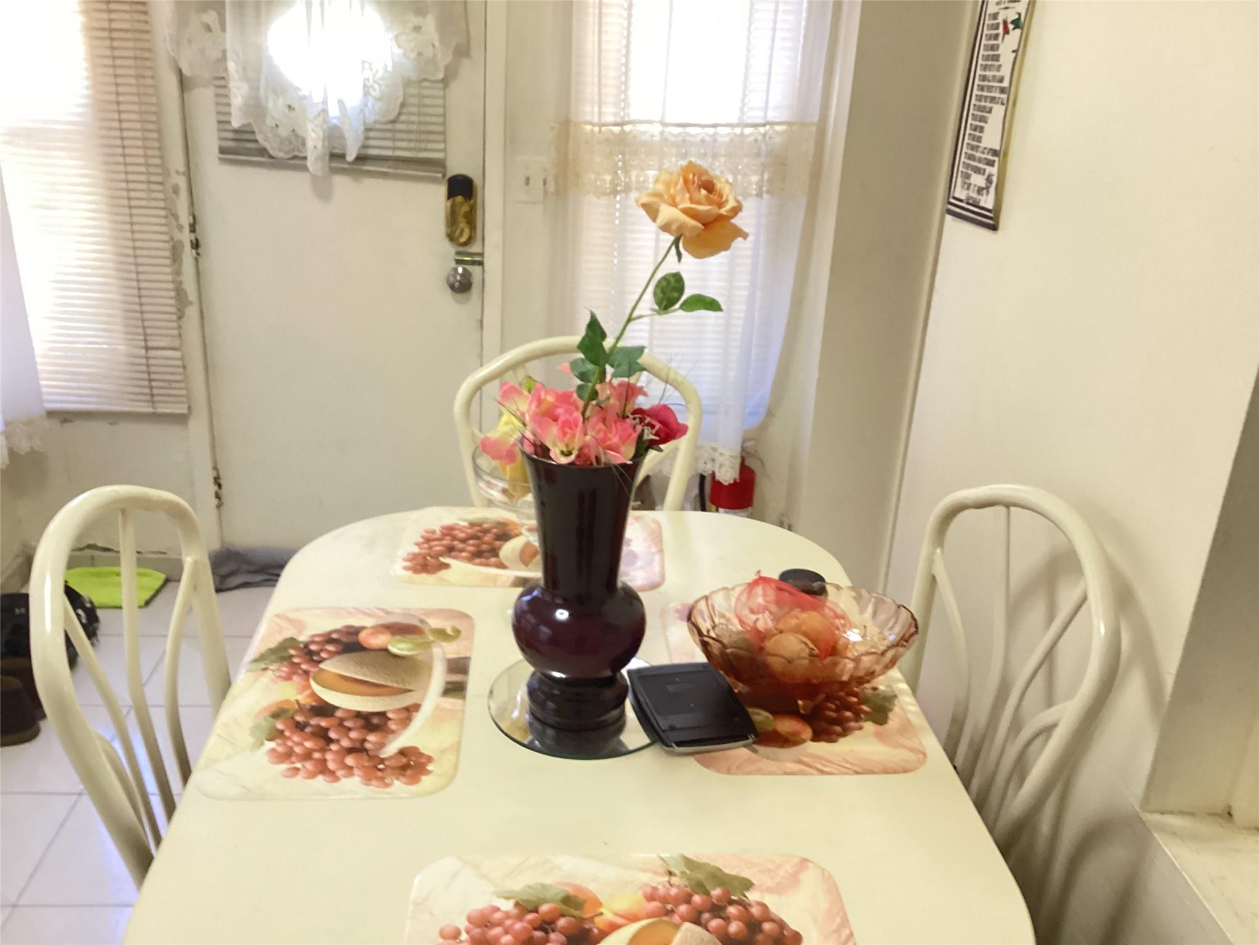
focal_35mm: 31
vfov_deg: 45.4
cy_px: 472
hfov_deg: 58.4
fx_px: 1127
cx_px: 630
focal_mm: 3.3
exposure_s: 1/30
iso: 400
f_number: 2.4
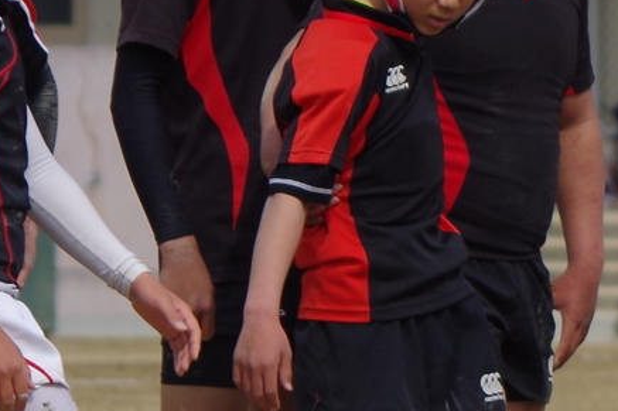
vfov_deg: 1.3
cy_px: 200
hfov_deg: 2.0
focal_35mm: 1030
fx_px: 17674
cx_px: 1133
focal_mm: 150
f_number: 7.1
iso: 200
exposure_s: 1/1000
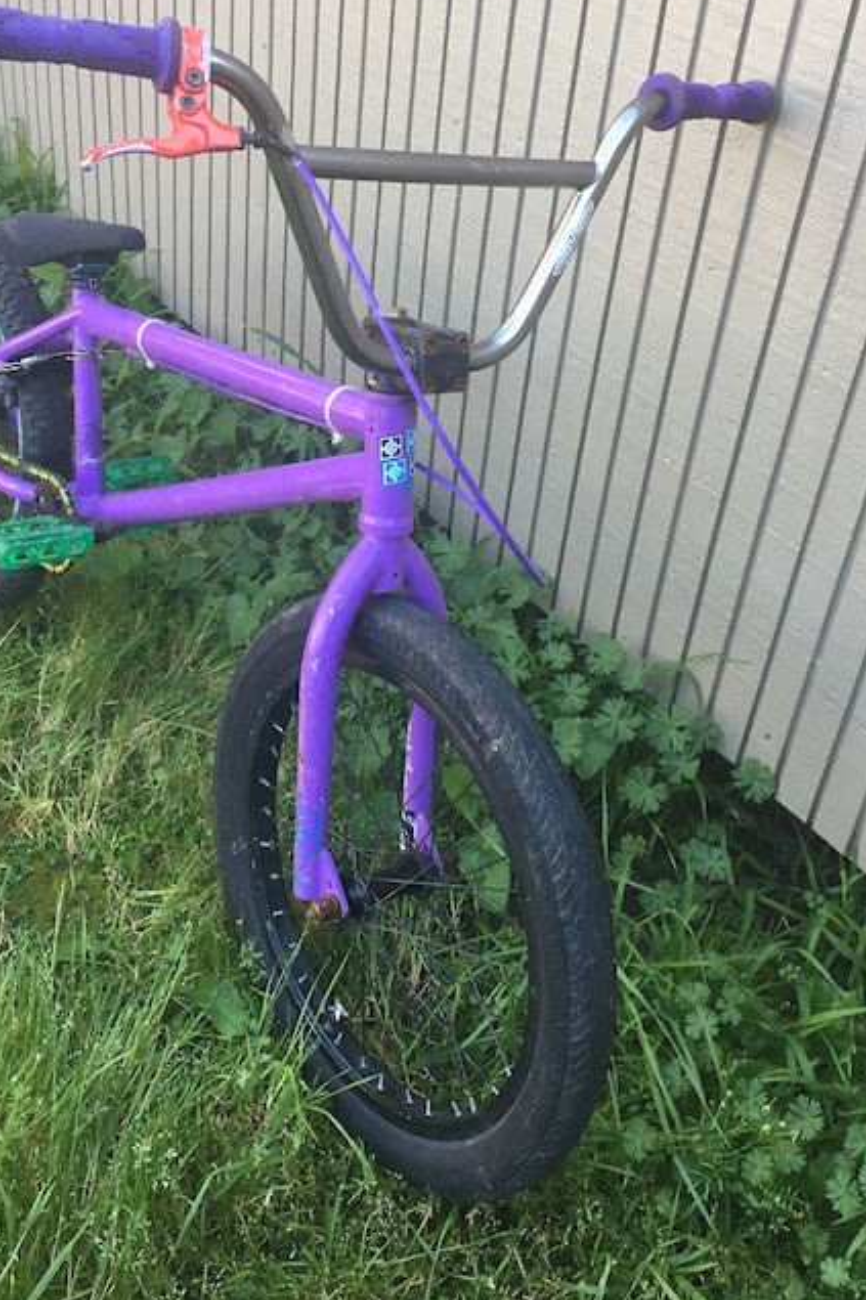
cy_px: 491
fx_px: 1372
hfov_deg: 35.0
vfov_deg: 50.2
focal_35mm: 38
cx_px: 438
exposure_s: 1/30
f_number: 2.2
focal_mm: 4.15
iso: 25
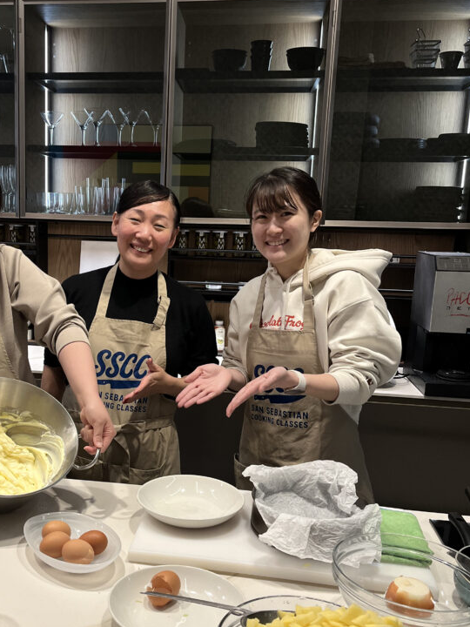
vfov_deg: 50.1
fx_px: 670
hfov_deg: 38.0
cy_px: 336
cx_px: 138
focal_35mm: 37
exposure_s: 1/100
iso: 125
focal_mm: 5.1
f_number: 1.6
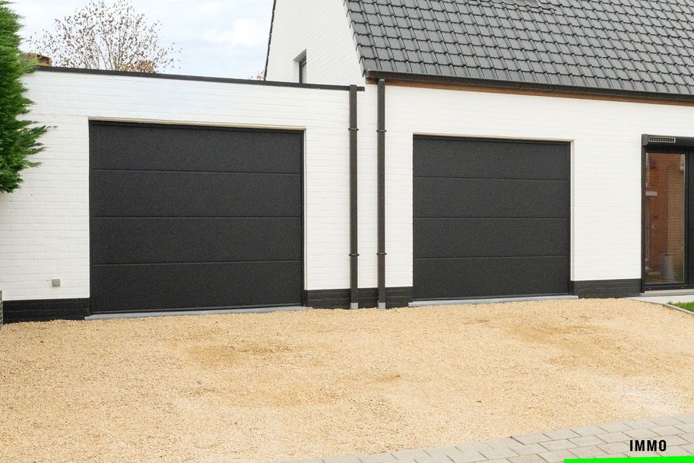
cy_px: 124
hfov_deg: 38.0
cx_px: 653
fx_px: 916
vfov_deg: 28.0
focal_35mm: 48
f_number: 10
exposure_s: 1/400
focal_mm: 21.7
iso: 2000
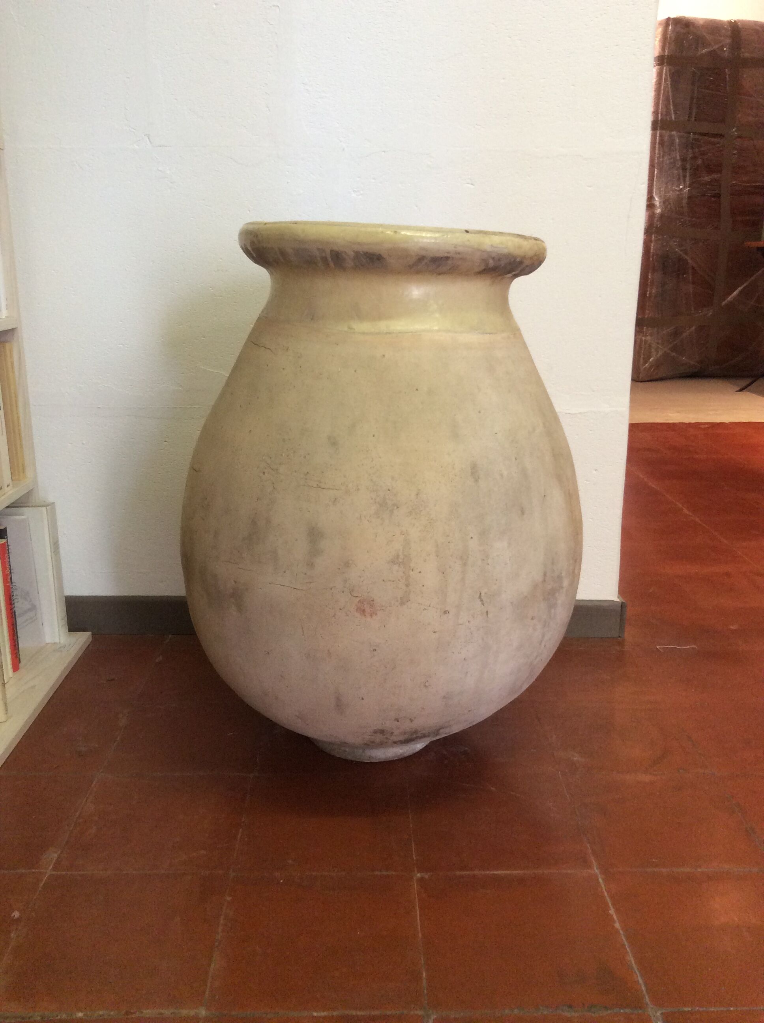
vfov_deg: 56.9
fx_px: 944
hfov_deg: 44.1
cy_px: 512
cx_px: 382
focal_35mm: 32
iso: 125
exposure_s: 1/25
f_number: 2.4
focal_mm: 3.3
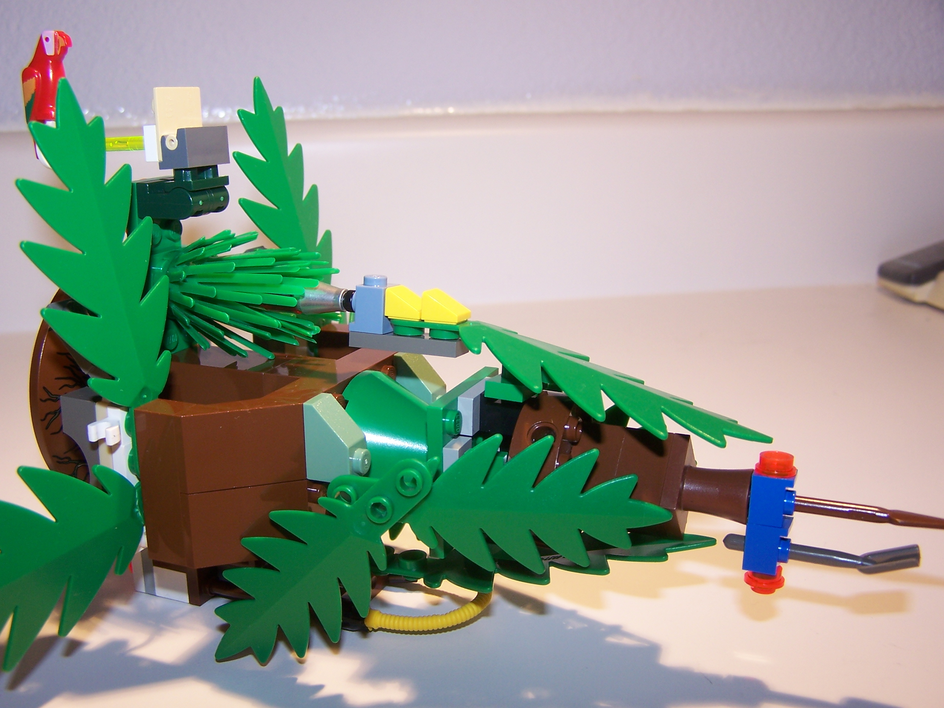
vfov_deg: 37.7
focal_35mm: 38
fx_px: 1036
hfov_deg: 49.0
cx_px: 472
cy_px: 354
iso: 80
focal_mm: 6.3
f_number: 2.8
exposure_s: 1/60
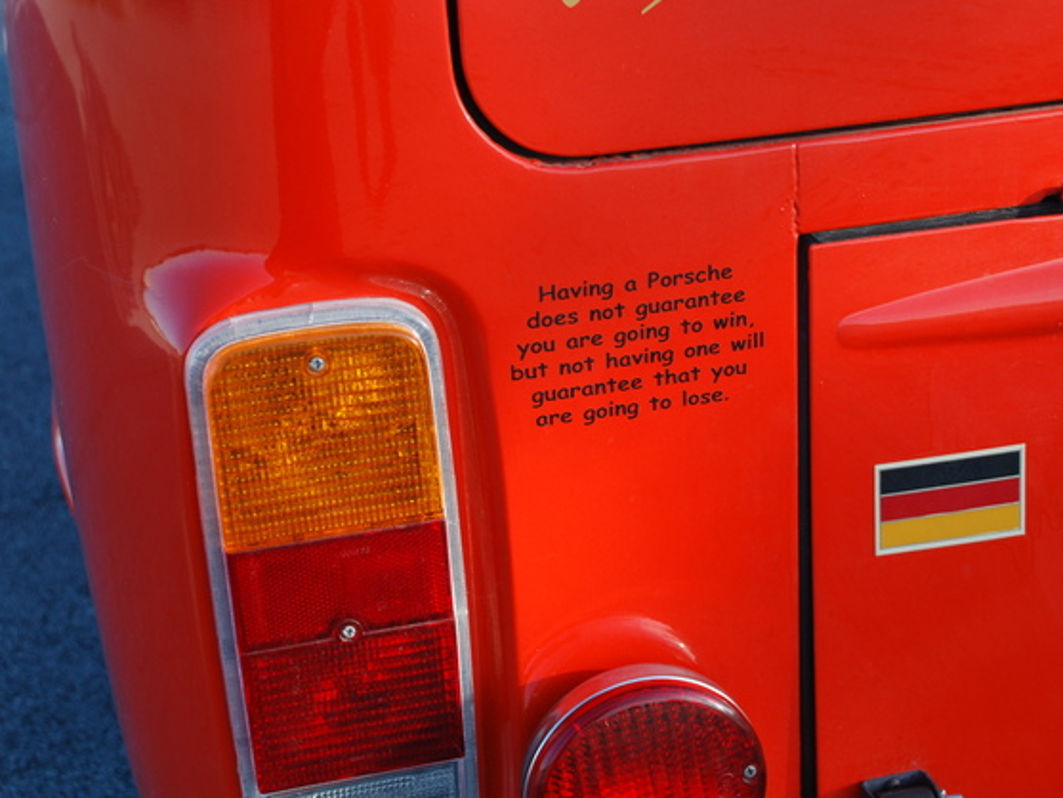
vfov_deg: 27.5
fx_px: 1628
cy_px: 393
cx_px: 521
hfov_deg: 36.2
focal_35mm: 53
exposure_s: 1/400
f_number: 4.2
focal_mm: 32
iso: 400
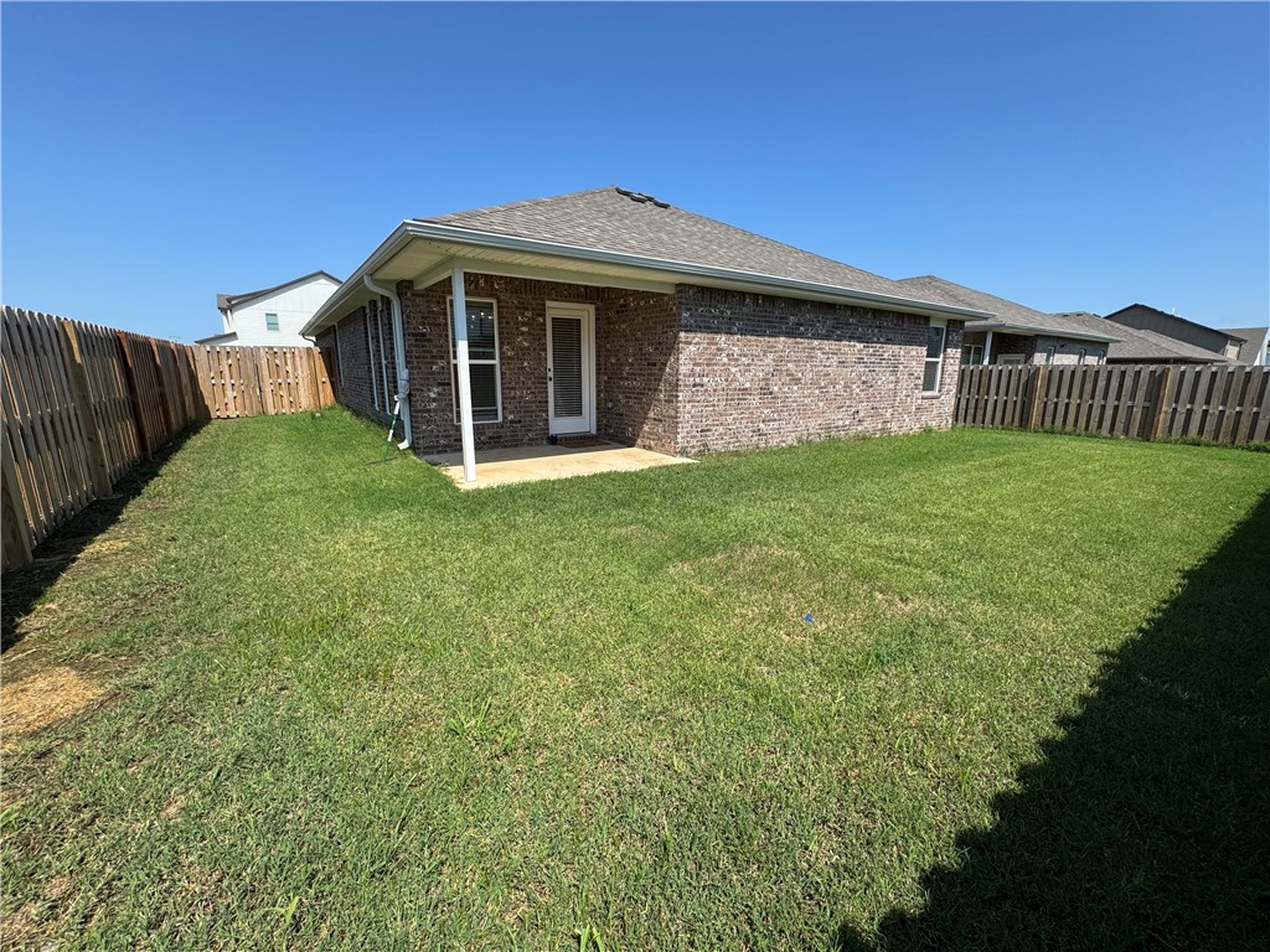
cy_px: 476
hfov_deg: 102.1
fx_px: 514
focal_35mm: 14
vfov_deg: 85.7
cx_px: 635
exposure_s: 1/1477
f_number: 2.2
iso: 50
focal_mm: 2.22
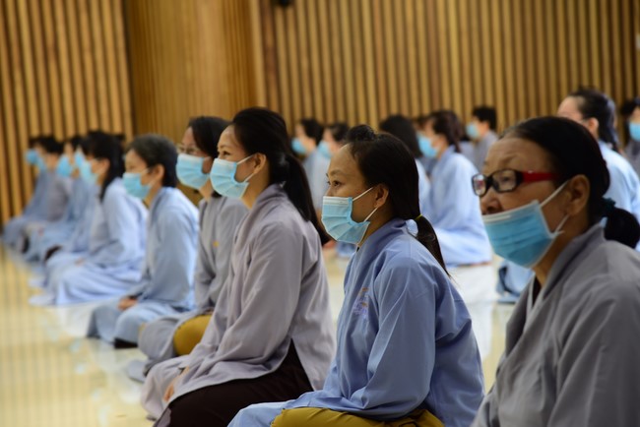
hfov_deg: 17.1
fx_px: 2134
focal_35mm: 120
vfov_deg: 11.4
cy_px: 214
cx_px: 320
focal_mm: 120
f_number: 5
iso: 800
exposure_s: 1/40
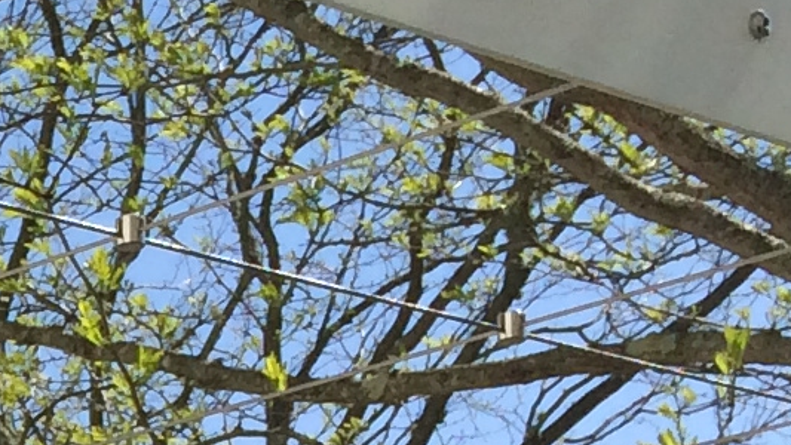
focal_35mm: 200
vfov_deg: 5.8
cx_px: -1020
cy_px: 1178
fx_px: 4195
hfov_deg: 9.7
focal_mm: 4.12
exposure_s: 1/2564
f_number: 2.2
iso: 40
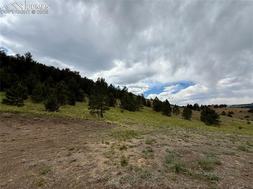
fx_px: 102
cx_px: 126
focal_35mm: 14
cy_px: 94
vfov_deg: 85.6
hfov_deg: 102.1
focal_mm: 2.22
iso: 50
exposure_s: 1/2841
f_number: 2.2
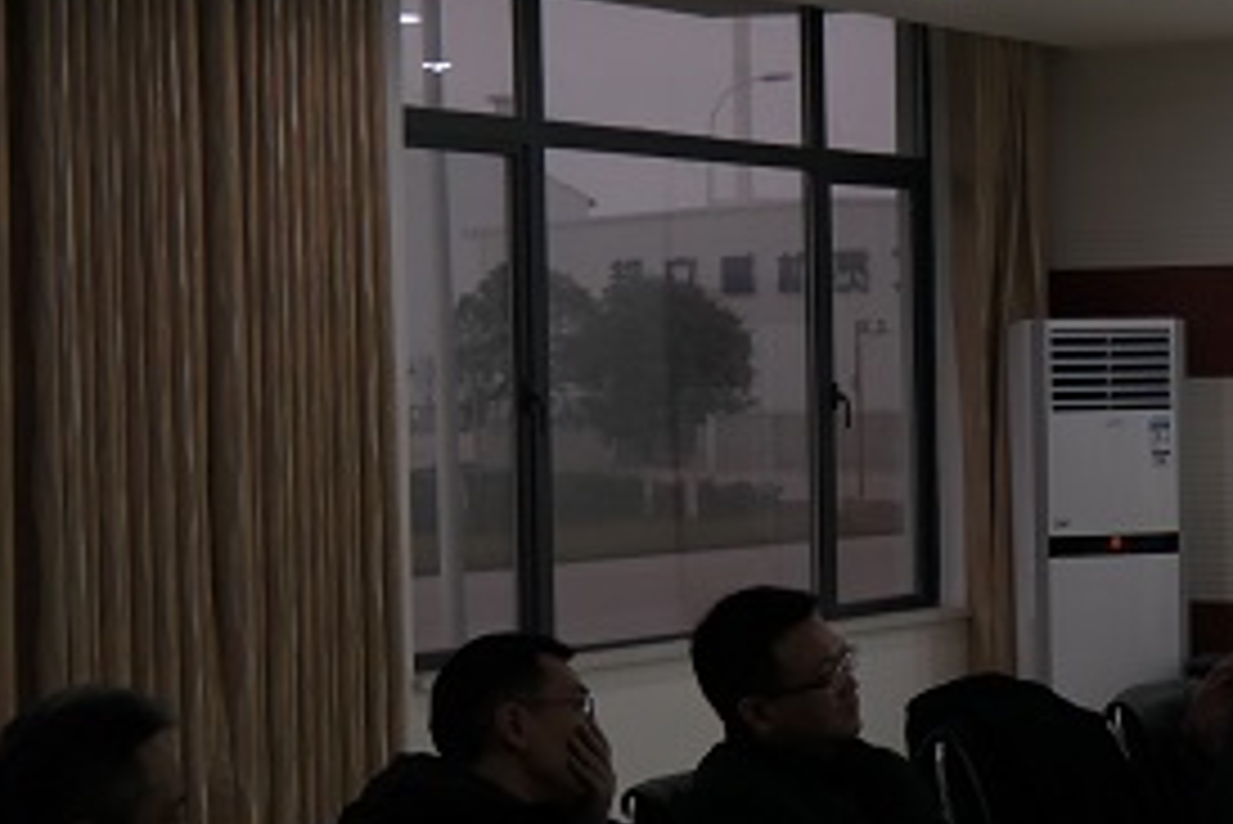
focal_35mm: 96
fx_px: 3290
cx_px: 1514
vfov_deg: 14.3
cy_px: 446
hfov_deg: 19.8
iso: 400
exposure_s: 1/40
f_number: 3.5
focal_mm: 21
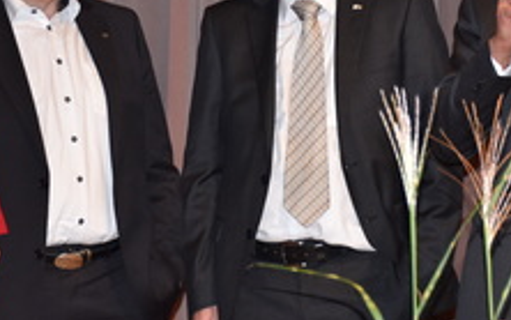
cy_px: 60
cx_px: 265
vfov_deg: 6.7
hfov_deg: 10.7
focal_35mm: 195
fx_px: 2717
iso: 640
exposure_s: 1/60
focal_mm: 56
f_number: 4.8
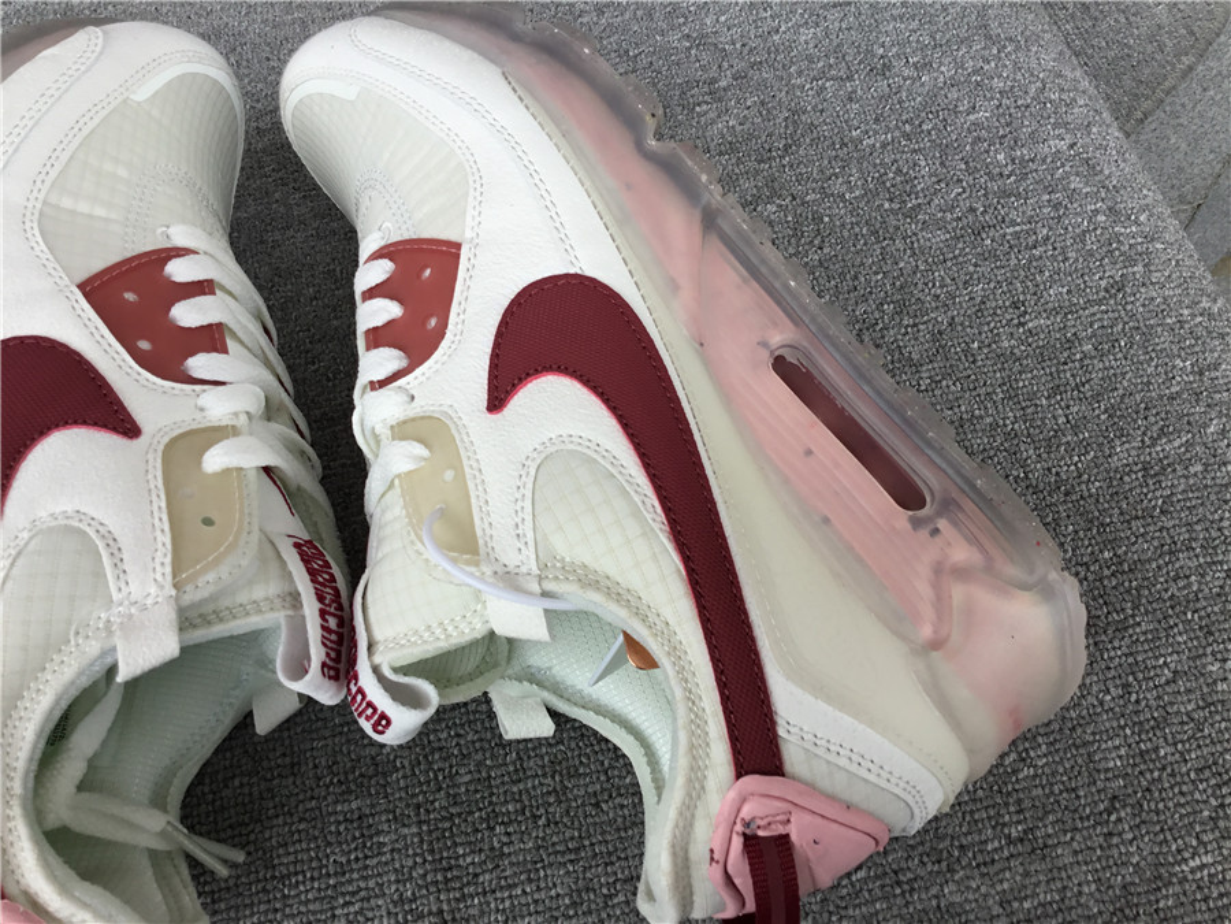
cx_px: 616
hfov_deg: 58.4
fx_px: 1102
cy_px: 462
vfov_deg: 45.4
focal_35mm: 31
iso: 25
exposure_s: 1/196
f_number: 2.4
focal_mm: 3.3
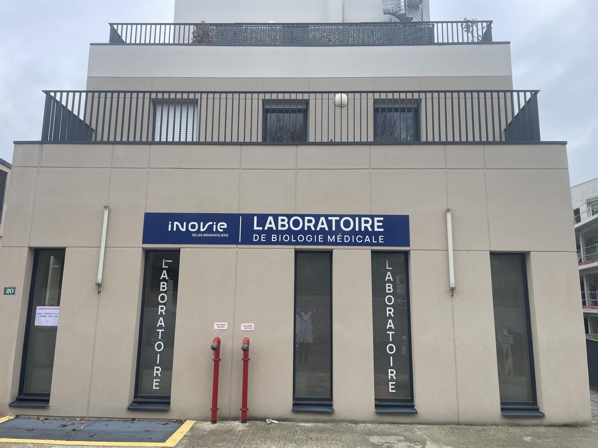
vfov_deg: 53.1
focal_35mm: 26
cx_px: 299
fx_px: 449
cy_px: 224
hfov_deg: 67.3
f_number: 1.6
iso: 32
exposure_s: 1/831
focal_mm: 4.2
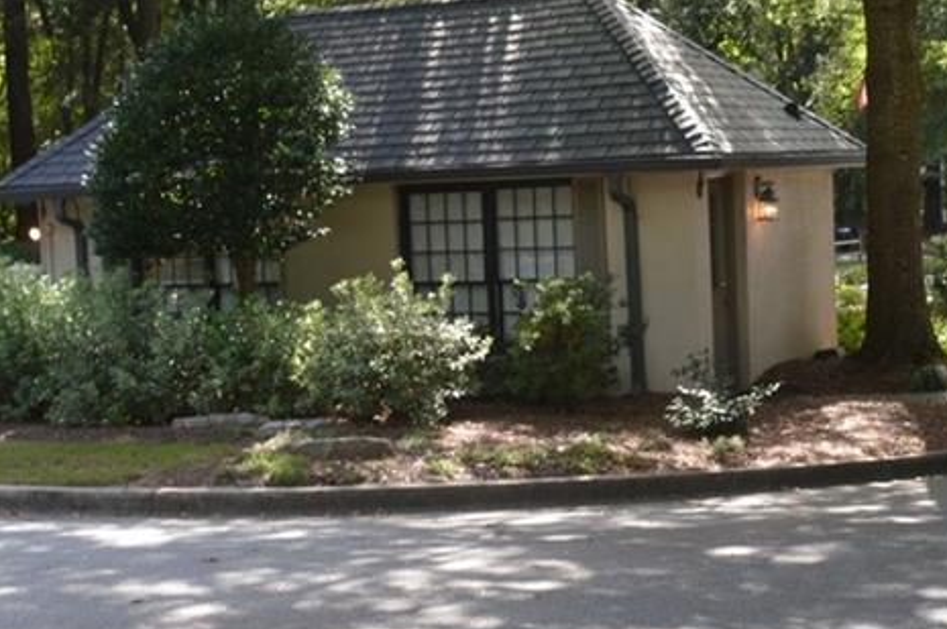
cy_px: 169
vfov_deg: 20.4
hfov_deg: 30.5
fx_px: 1734
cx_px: 552
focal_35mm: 66
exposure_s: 1/125
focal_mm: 20
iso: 280
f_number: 5.6
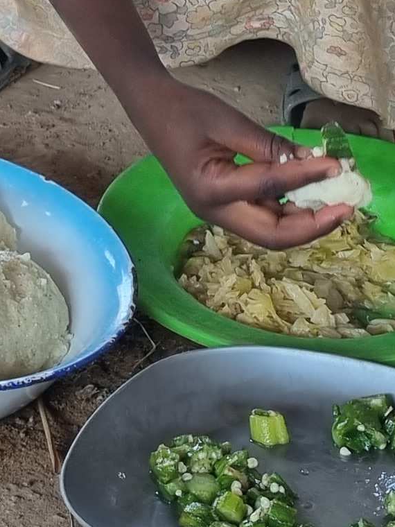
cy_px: -254
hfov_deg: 10.7
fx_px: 2100
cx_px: 43
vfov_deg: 13.5
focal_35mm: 138
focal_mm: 5.4
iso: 50
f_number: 1.8
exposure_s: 1/100
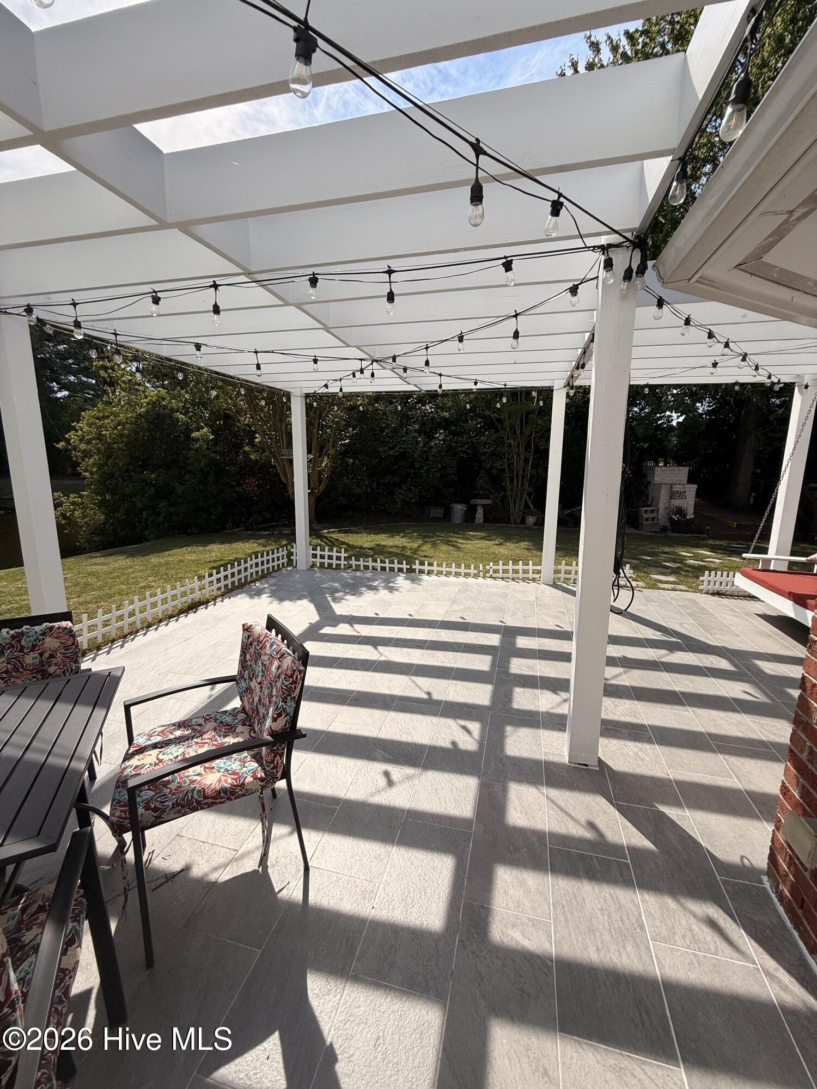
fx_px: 441
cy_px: 544
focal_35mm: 14
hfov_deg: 85.7
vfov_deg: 102.1
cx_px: 408
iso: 50
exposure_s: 1/2611
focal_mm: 2.22
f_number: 2.2
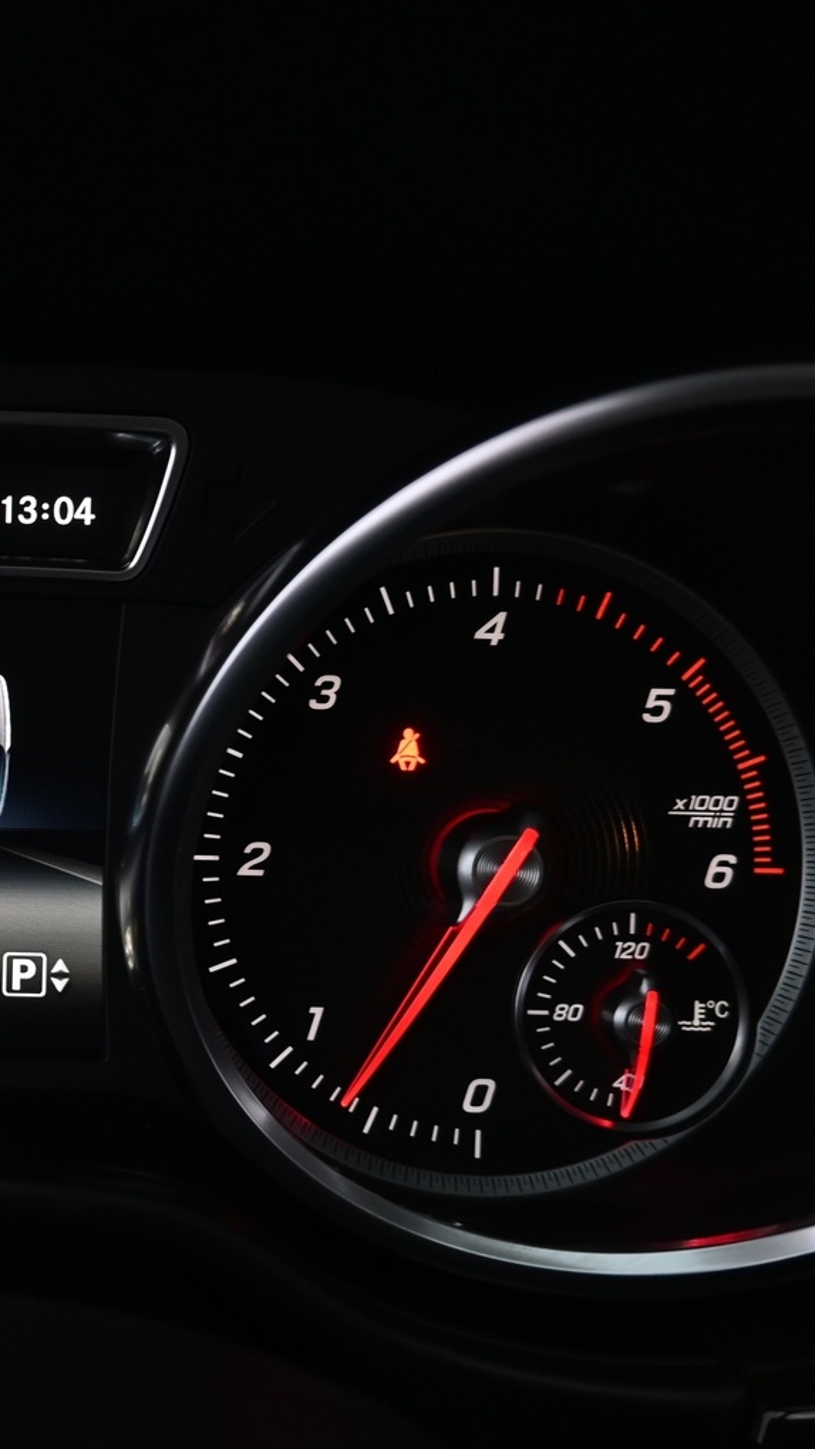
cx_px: -112
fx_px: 1536
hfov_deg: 26.9
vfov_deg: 50.5
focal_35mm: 40
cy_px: 760
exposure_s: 1/25
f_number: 3.5
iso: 800
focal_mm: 16
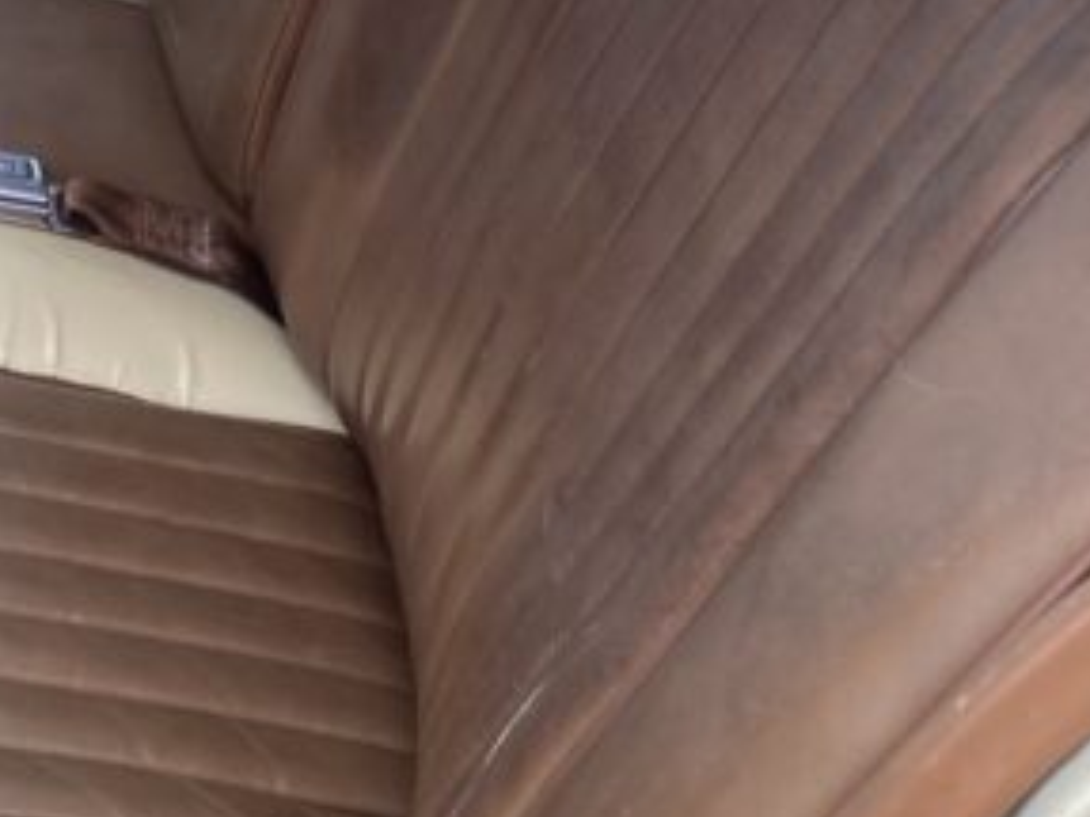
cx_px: 209
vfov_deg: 14.7
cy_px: 110
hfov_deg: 19.4
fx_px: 3148
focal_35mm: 100
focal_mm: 3.99
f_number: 1.8
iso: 20
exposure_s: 1/178
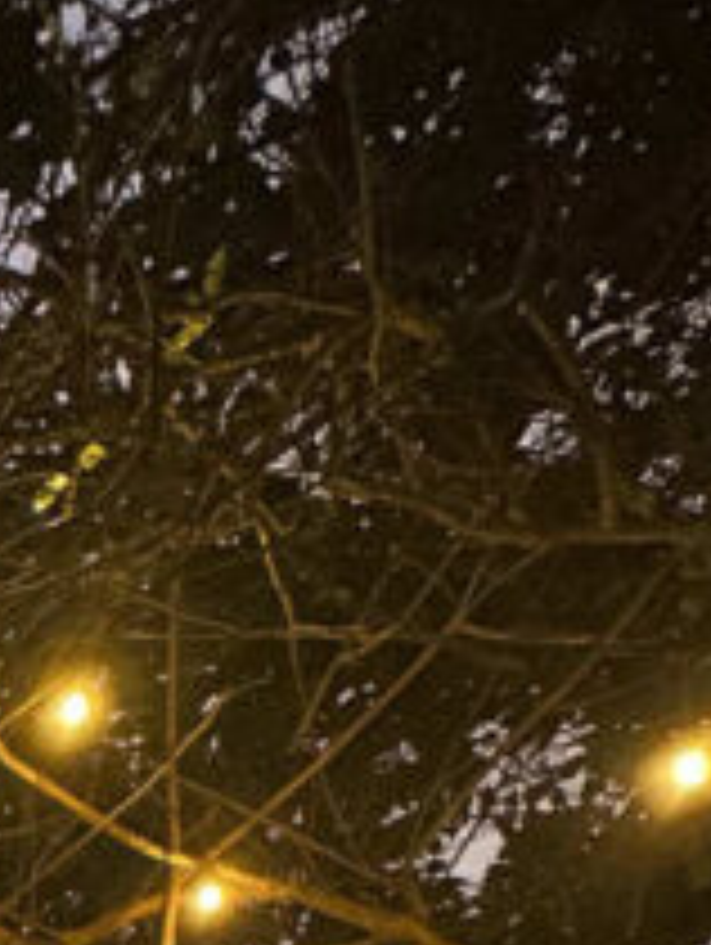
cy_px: 1323
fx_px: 1312
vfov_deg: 29.2
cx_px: -400
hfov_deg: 23.3
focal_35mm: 48
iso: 640
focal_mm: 2.2
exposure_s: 1/25
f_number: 2.2
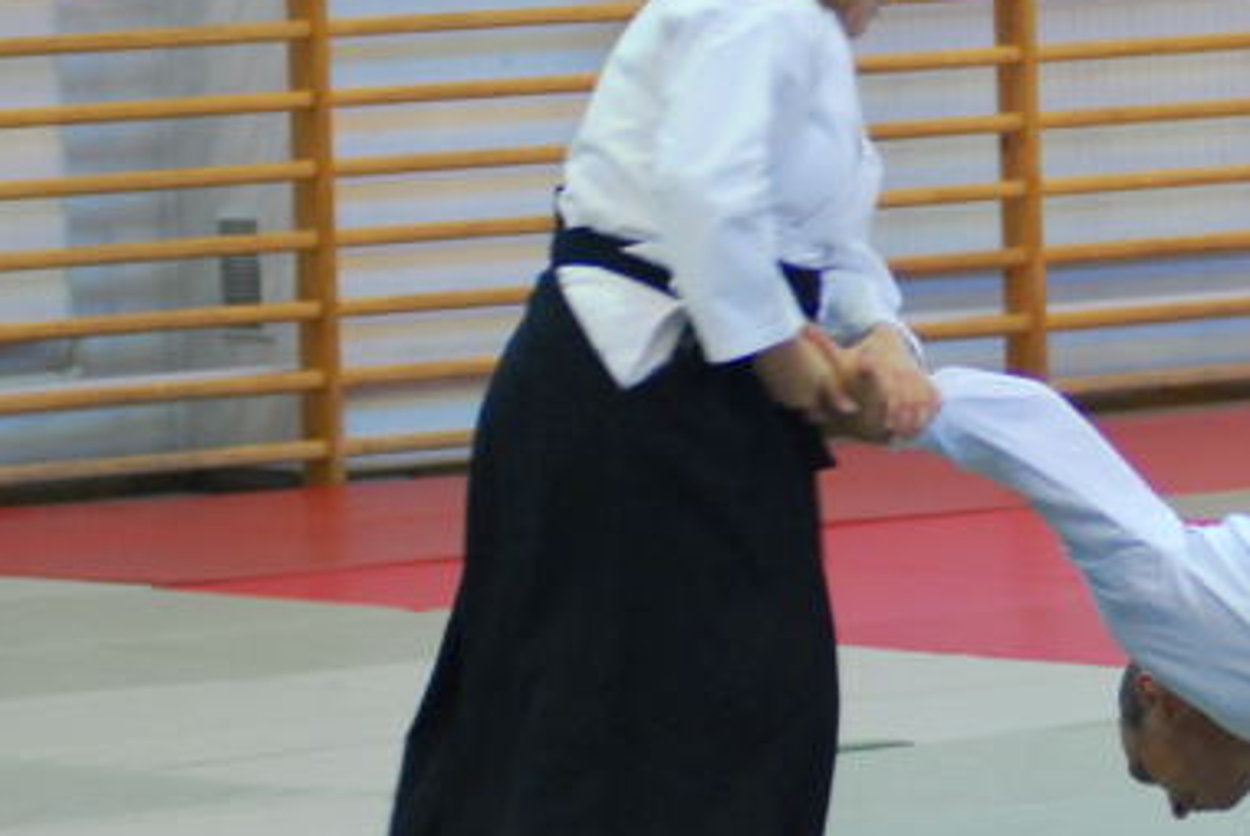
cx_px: 1309
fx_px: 11223
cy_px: 291
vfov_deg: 4.3
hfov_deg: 6.4
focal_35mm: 323
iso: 800
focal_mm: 80
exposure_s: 1/100
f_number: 2.8
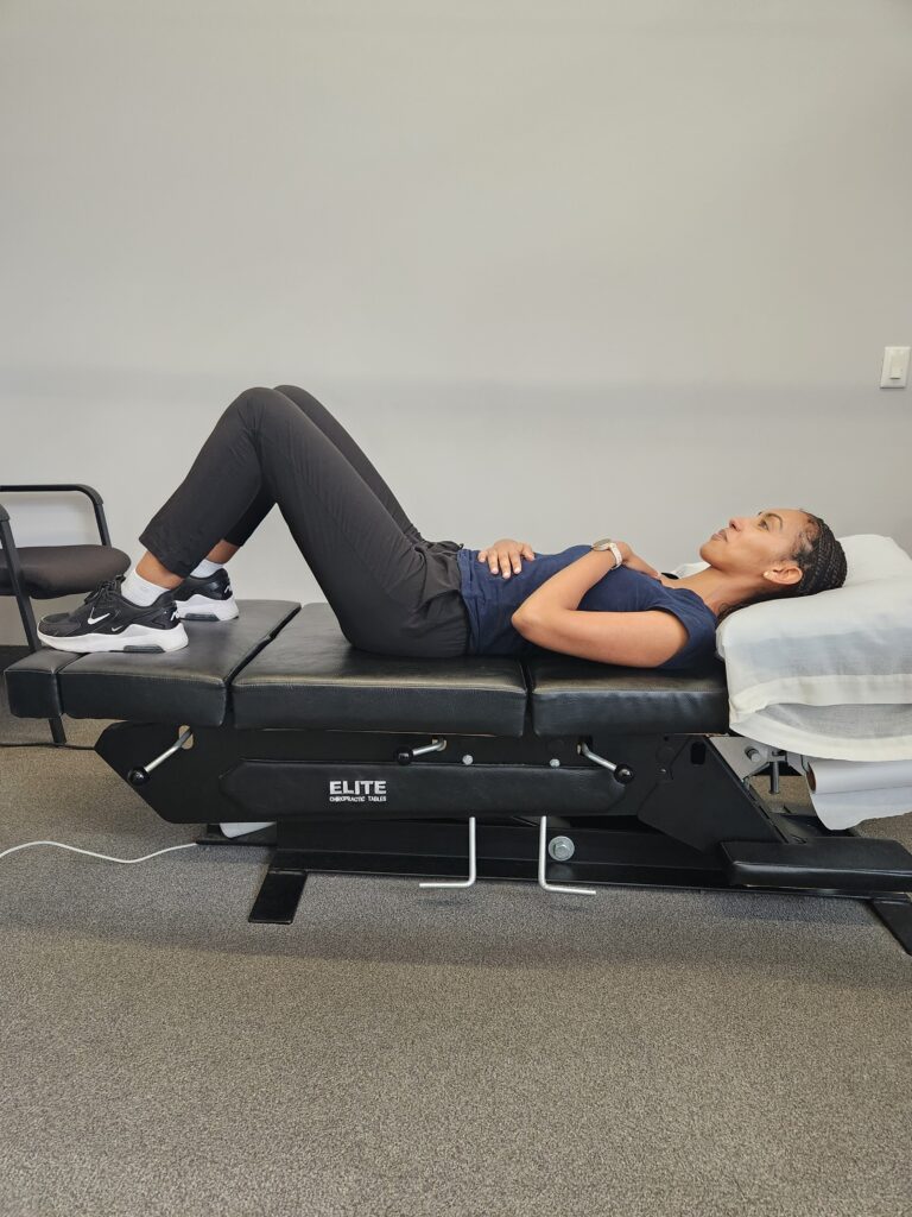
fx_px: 808
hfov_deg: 58.9
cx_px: 456
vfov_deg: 73.9
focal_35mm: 23
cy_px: 608
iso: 1000
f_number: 1.8
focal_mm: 5.4
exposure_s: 1/120
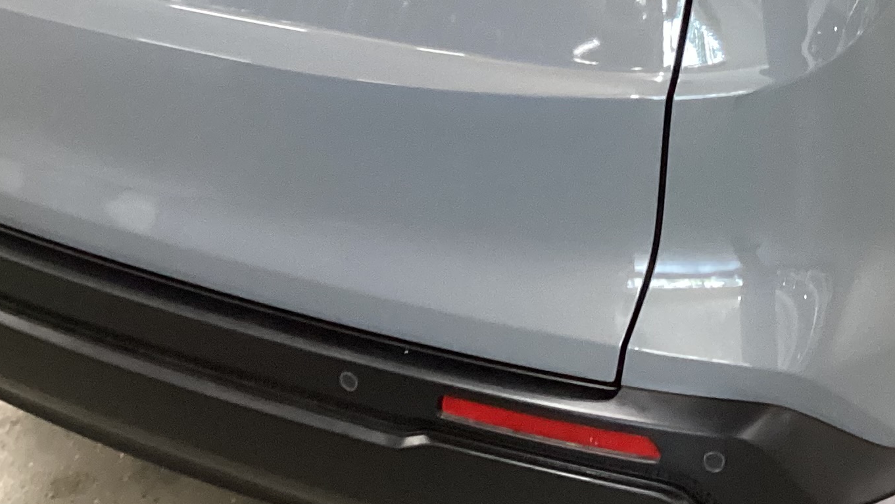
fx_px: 1923
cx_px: 580
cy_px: -155
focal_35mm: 81
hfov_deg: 26.1
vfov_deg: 14.3
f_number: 2.4
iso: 320
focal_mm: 3.3
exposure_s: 1/40
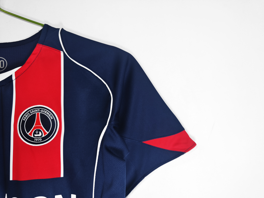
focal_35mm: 23
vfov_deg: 58.9
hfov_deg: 73.9
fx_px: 175
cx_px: 132
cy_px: 99
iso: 166
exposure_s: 1/100
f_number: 1.75
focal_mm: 8.67
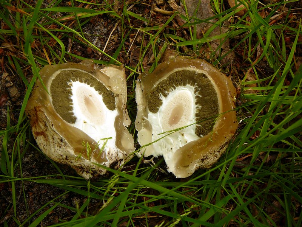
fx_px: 305
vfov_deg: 40.7
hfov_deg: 52.6
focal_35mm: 35
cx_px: 151
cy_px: 114
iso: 100
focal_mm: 5.2
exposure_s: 1/40
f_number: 2.8
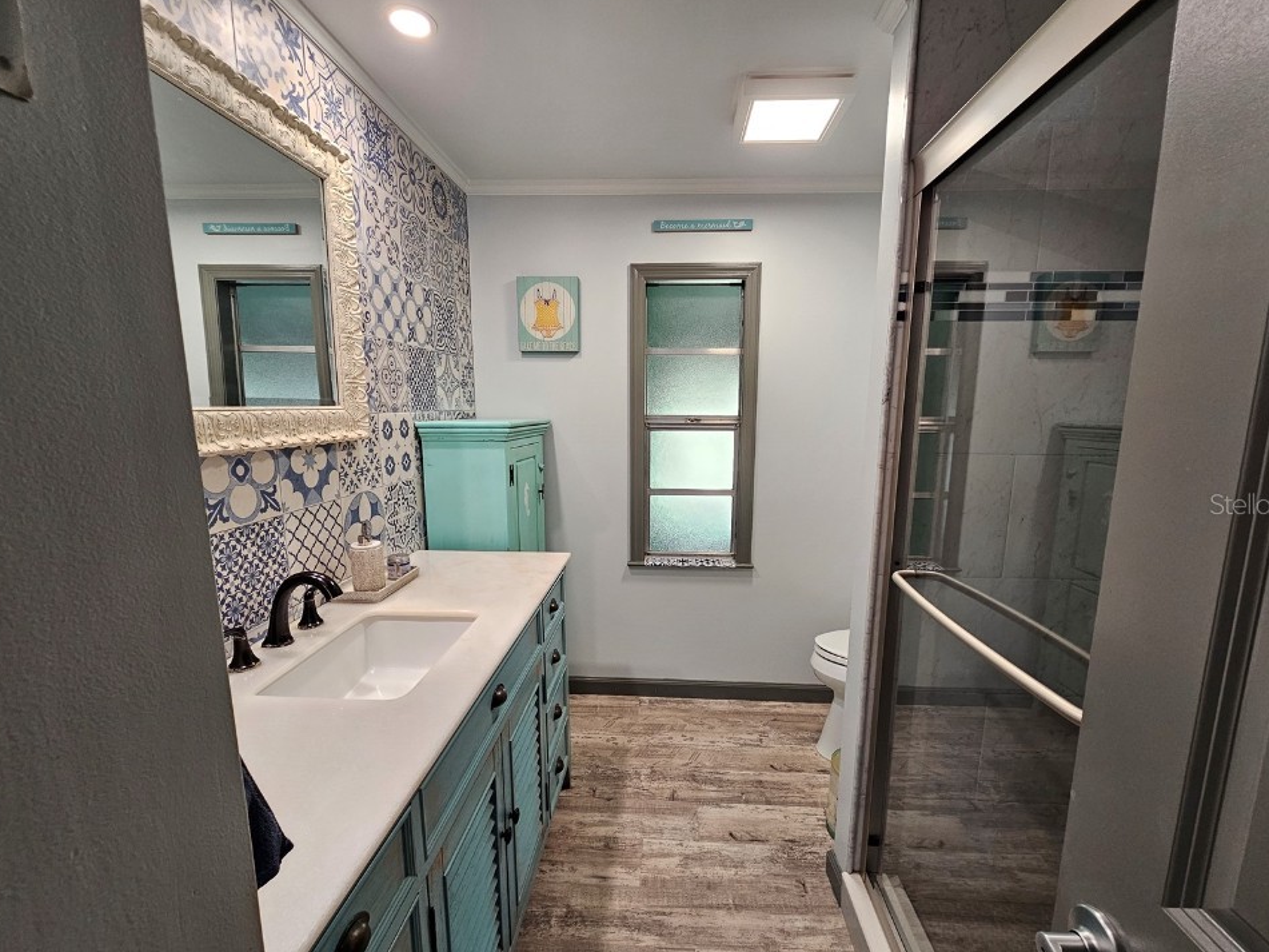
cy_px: 503
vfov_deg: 85.6
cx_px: 653
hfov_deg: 102.0
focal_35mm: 14
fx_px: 513
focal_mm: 2.2
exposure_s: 1/60
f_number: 2.2
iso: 160
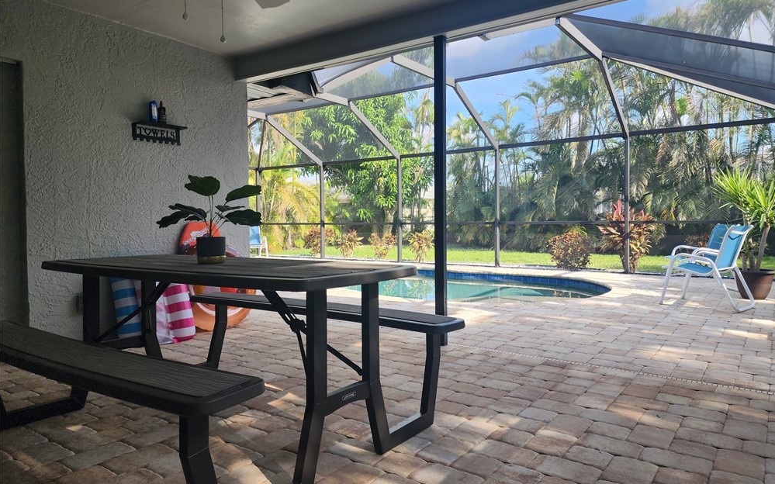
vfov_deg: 49.3
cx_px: 395
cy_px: 236
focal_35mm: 25
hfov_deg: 72.5
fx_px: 528
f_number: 1.8
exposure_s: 1/180
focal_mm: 6.4
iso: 25
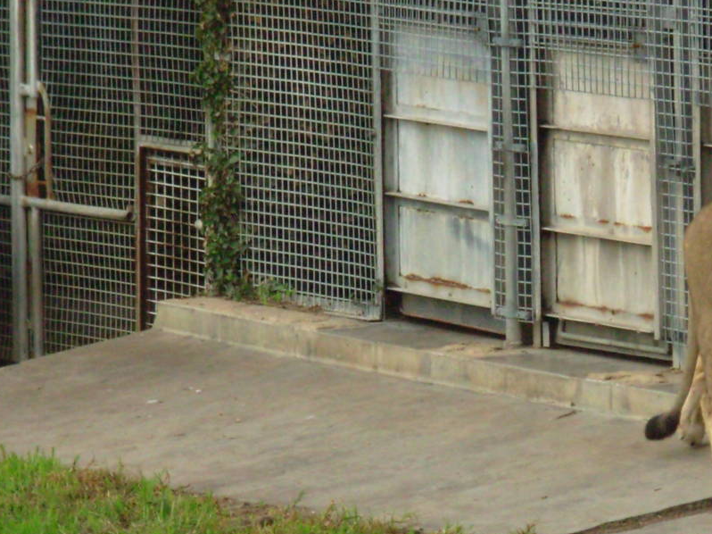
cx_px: 617
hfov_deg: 5.2
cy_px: 476
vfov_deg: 3.9
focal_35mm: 381
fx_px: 7834
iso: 200
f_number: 5
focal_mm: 31.4
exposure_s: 1/395
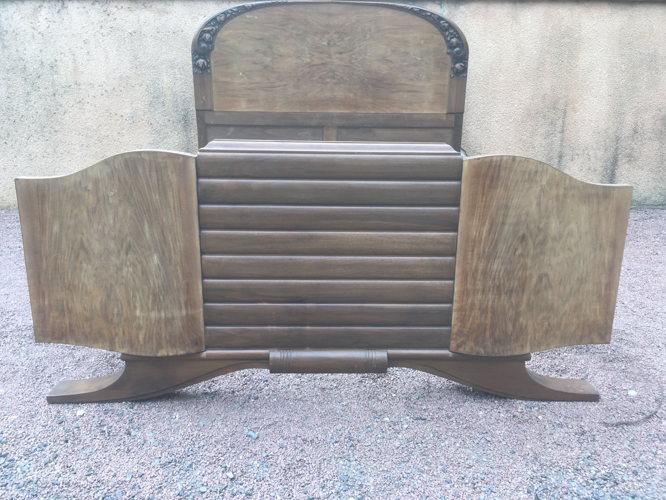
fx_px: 558
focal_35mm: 29
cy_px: 250
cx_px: 333
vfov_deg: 48.2
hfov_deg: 61.7
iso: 25
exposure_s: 1/100
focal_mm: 4.15
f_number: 2.2
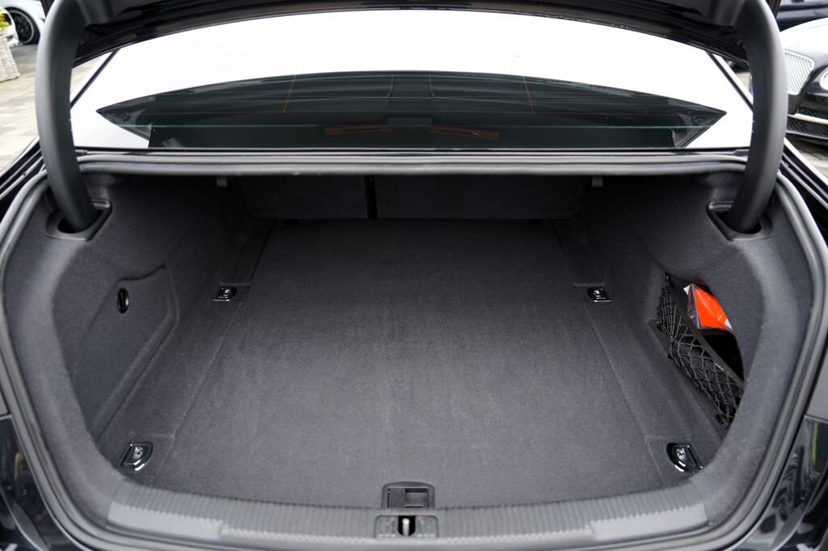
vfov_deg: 53.1
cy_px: 276
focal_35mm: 24
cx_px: 414
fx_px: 552
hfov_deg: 73.8
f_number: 2.8
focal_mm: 24
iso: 100
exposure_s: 1/30
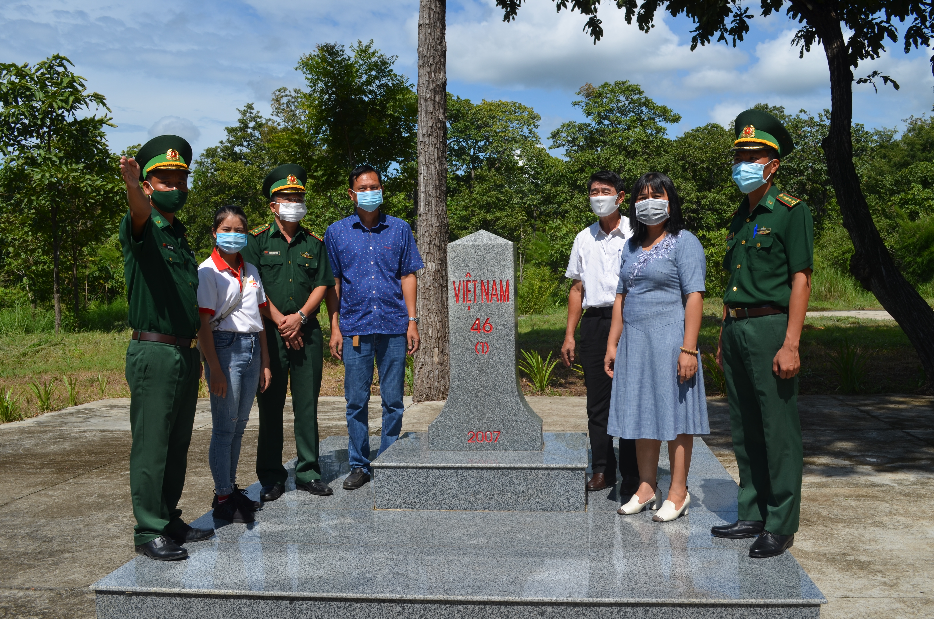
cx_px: 467
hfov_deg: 53.2
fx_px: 932
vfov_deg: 36.7
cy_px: 310
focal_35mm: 36
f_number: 9
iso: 100
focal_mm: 24
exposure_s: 1/320
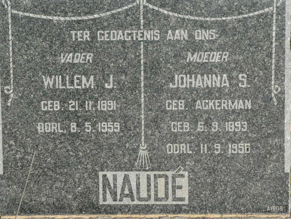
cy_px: 110
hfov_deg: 19.3
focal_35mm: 102
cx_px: 146
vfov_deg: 14.5
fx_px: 857
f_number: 5
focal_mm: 16.9
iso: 100
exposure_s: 1/400
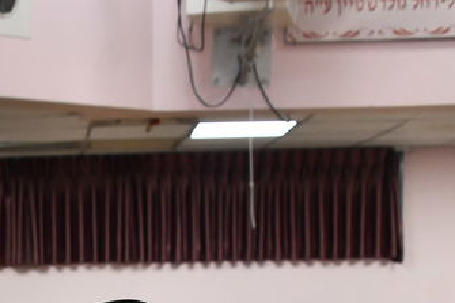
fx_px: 1478
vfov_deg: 10.7
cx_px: -213
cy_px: 611
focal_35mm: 117
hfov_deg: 16.1
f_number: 5.6
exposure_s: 1/160
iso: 1000
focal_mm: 28
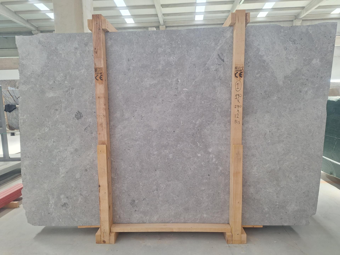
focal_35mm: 23
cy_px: 128
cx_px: 170
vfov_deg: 58.9
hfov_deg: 73.9
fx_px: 226
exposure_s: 1/100
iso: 50
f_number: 1.8
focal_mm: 5.54
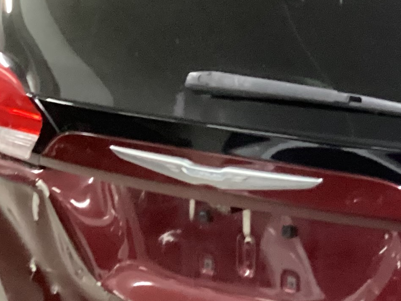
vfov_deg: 13.8
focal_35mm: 107
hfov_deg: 16.6
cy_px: 176
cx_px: 610
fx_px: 1239
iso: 500
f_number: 2.4
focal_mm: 3.3
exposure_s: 1/30
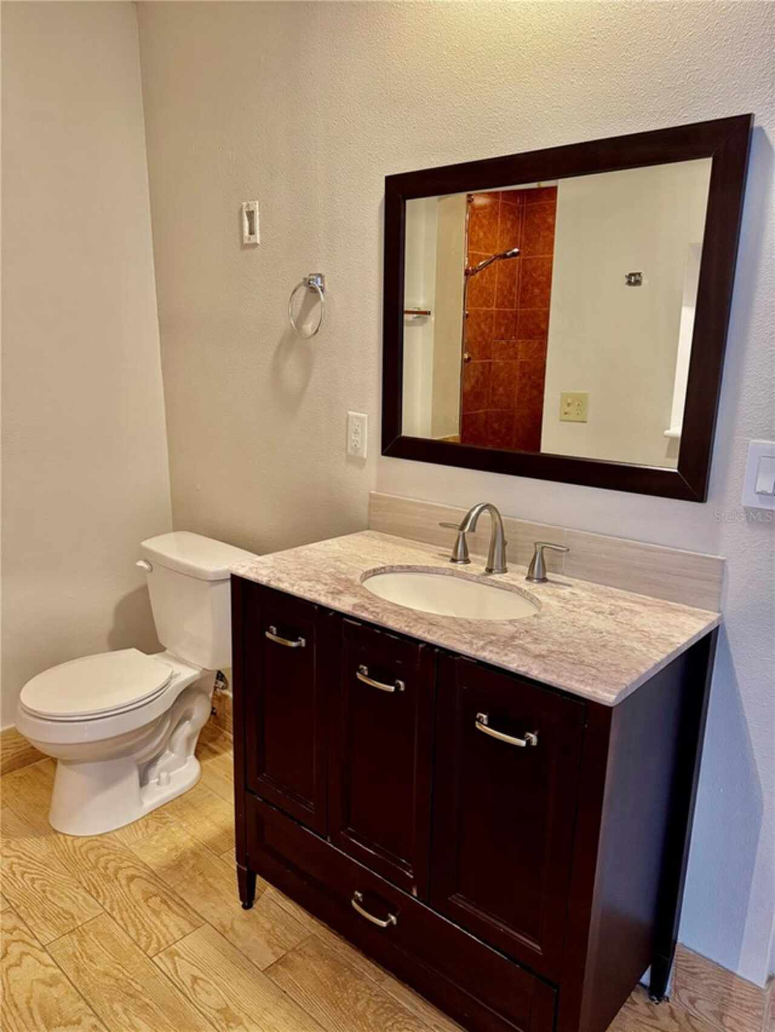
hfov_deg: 56.8
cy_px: 516
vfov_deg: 71.6
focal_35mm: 24
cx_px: 388
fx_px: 716
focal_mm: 6.76
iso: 400
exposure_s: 1/60
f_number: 1.78
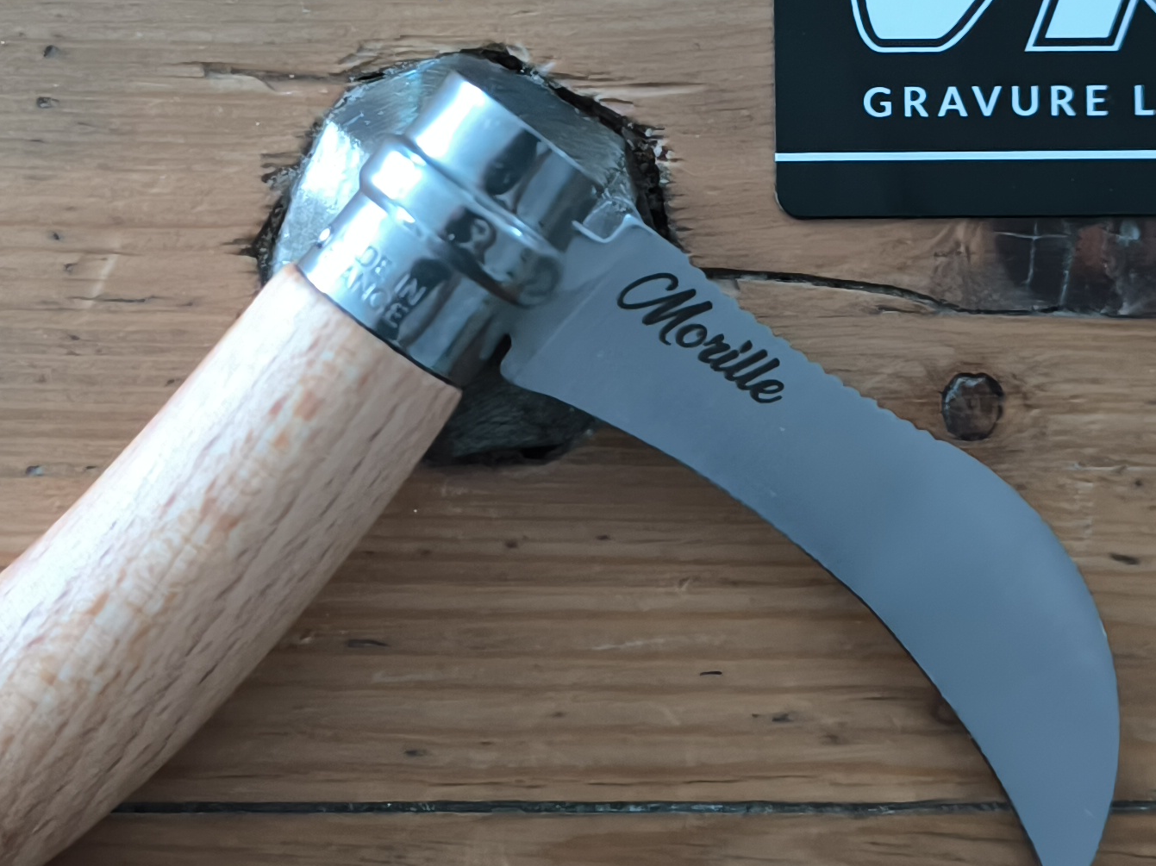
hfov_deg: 27.8
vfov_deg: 20.9
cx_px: 558
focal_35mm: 70
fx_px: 2337
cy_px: 286
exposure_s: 1/16.7
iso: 10000
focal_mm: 6.14
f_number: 1.65
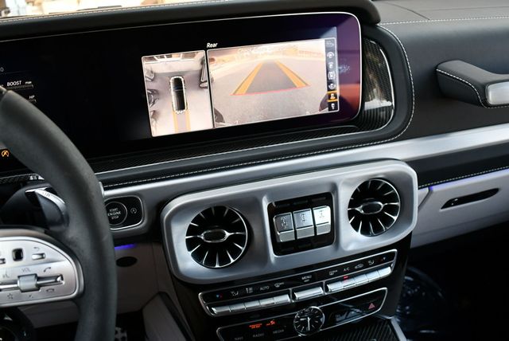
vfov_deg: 36.9
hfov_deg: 53.1
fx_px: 509
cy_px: 170
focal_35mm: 36
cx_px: 254
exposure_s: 1/250
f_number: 3.5
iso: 720
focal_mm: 18
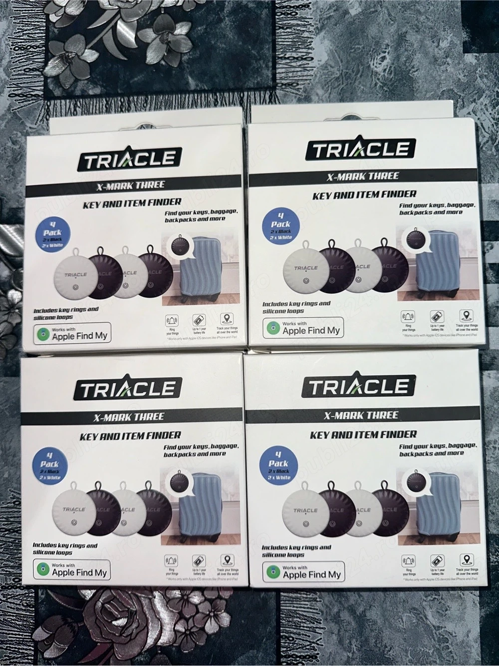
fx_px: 461
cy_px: 333
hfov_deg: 56.8
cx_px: 250
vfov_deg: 71.6
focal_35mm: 24
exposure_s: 1/558
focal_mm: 6.86
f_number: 1.78
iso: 50
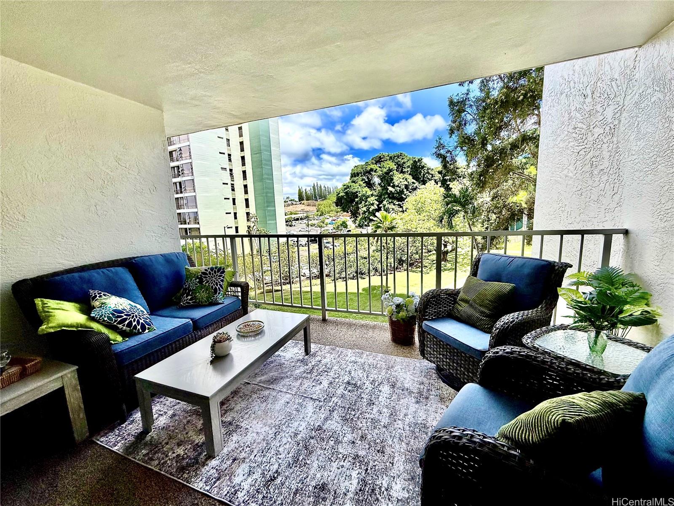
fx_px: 273
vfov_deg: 85.7
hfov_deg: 102.1
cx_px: 337
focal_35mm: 14
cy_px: 253
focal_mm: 2.22
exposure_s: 1/1125
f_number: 2.2
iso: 50
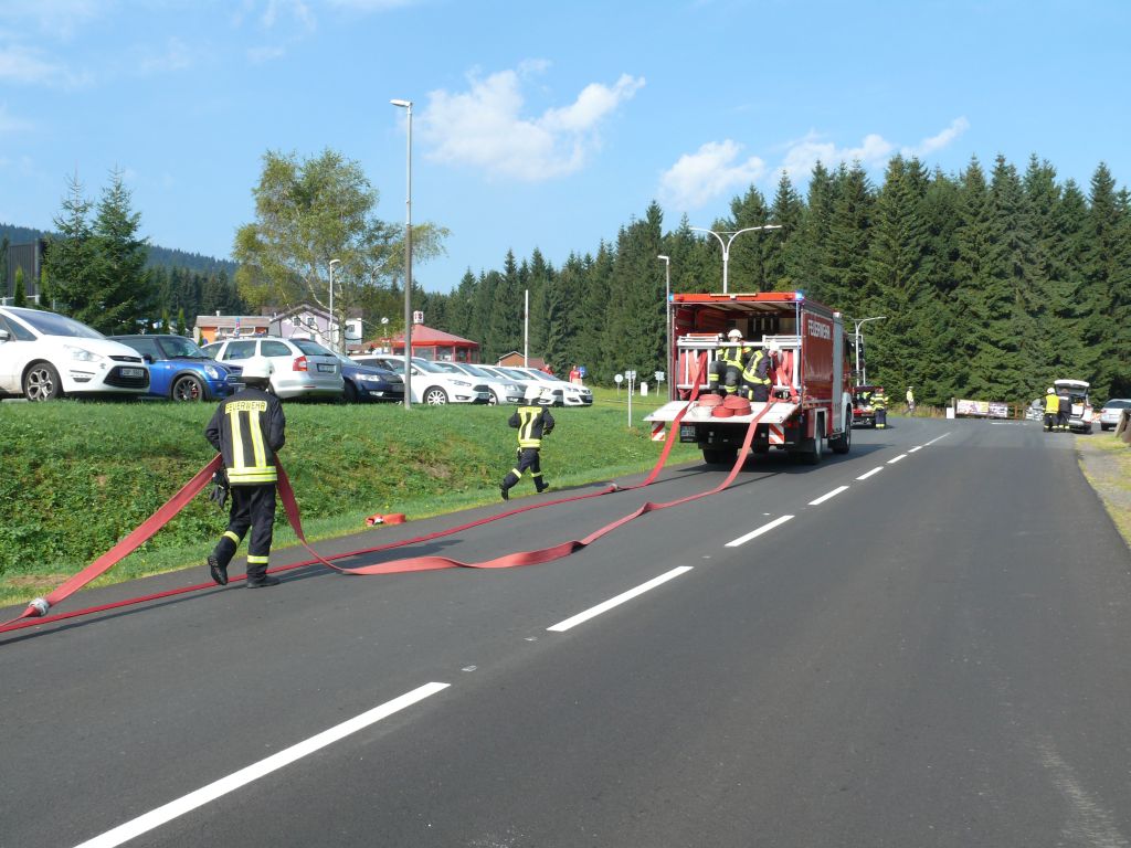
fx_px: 1144
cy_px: 424
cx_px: 566
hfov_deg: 52.6
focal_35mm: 35
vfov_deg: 40.7
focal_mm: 7.4
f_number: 5.6
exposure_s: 1/320
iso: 100
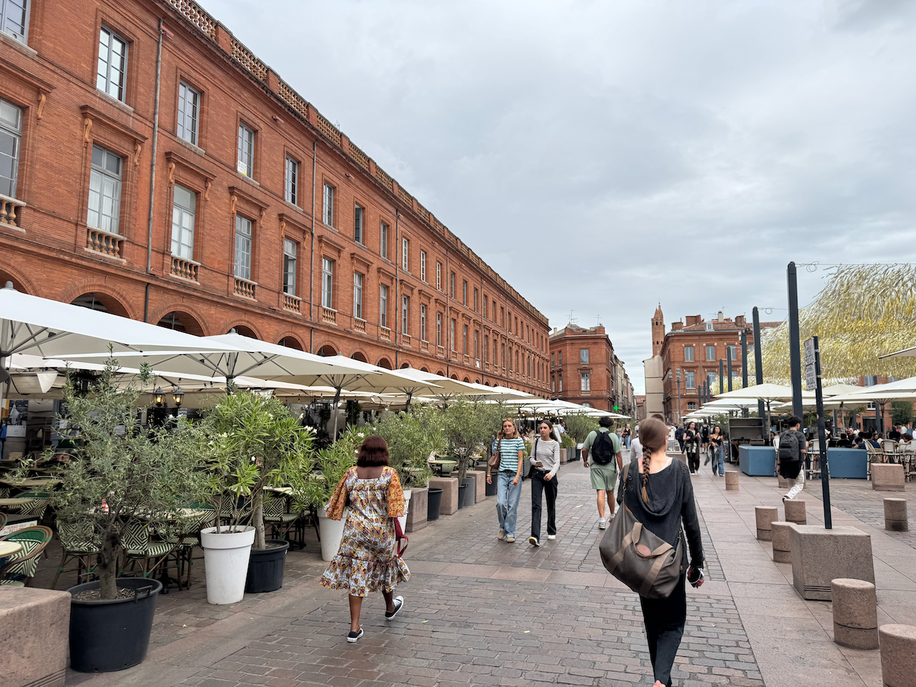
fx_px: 635
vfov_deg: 56.8
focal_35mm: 24
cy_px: 344
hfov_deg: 71.6
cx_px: 458
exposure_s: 1/2959
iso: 80
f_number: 1.78
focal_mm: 6.76
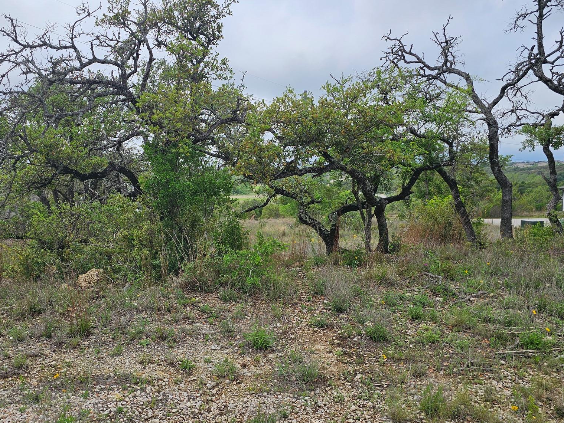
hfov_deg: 58.2
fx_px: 505
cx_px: 248
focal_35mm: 31
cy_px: 225
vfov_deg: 45.4
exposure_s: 1/1148
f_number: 1.7
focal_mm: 6.3
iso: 10
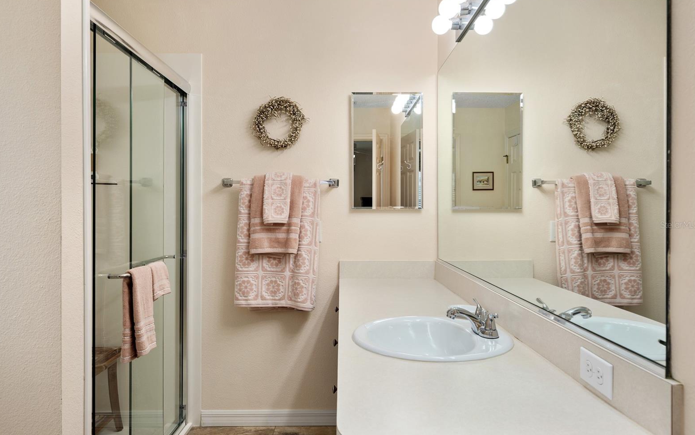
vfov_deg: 51.1
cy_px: 224
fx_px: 455
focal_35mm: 24
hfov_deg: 74.8
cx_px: 344
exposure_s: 1/15
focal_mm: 23
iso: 160
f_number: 6.3
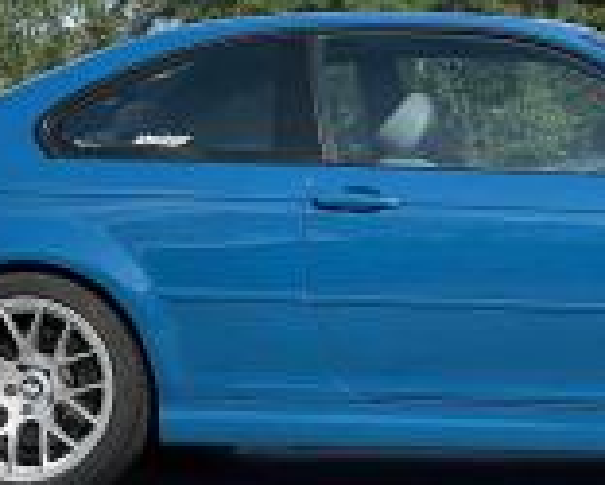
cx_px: 489
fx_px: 2938
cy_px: 101
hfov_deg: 11.7
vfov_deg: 9.4
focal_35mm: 164
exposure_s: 1/1653
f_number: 2
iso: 25
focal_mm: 6
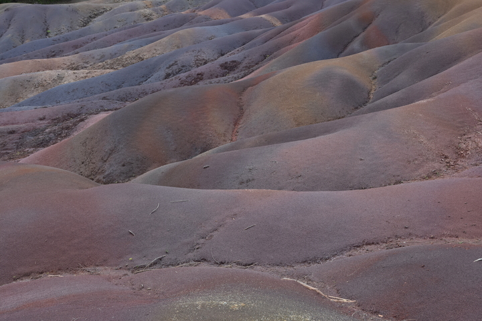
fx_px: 683
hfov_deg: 38.9
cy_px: 160
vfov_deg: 26.5
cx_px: 241
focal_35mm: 51
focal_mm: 34
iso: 200
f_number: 8
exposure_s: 1/250
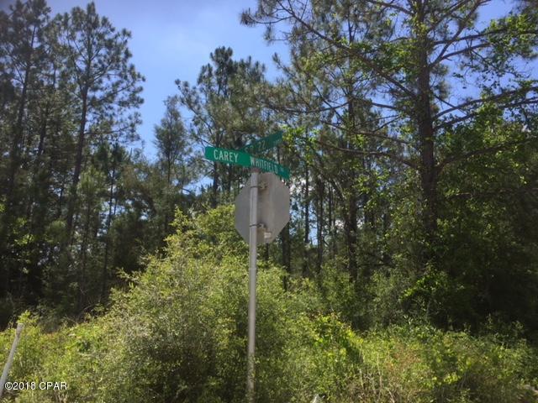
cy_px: 202
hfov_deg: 61.7
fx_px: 451
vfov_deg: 48.2
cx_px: 269
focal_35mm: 29
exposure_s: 1/1319
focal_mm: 4.15
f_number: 2.2
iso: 32
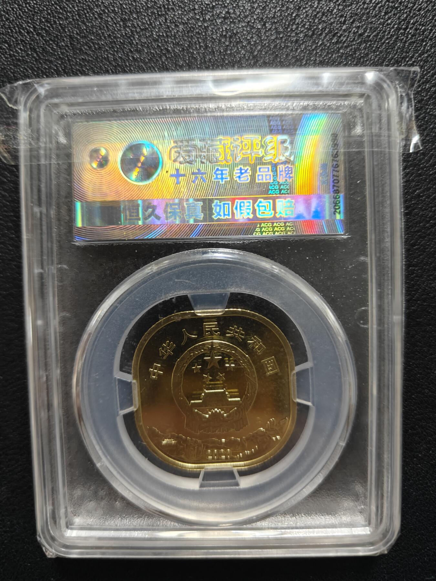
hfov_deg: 56.8
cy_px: 290
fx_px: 403
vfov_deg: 71.6
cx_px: 218
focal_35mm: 24
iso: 125
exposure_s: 1/50
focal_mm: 5.59
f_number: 1.8
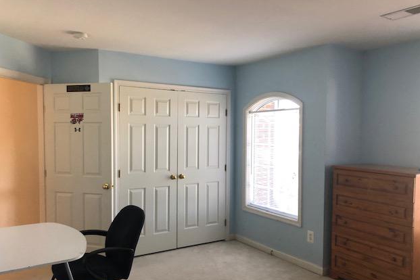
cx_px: 205
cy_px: 156
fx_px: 350
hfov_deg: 61.9
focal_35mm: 30
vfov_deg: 43.5
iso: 32
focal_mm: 4
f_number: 1.8
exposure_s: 1/30
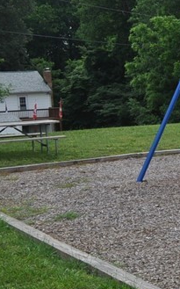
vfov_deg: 22.8
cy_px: 141
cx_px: 473
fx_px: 716
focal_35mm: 91
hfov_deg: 11.2
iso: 200
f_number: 9
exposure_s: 1/400
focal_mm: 18
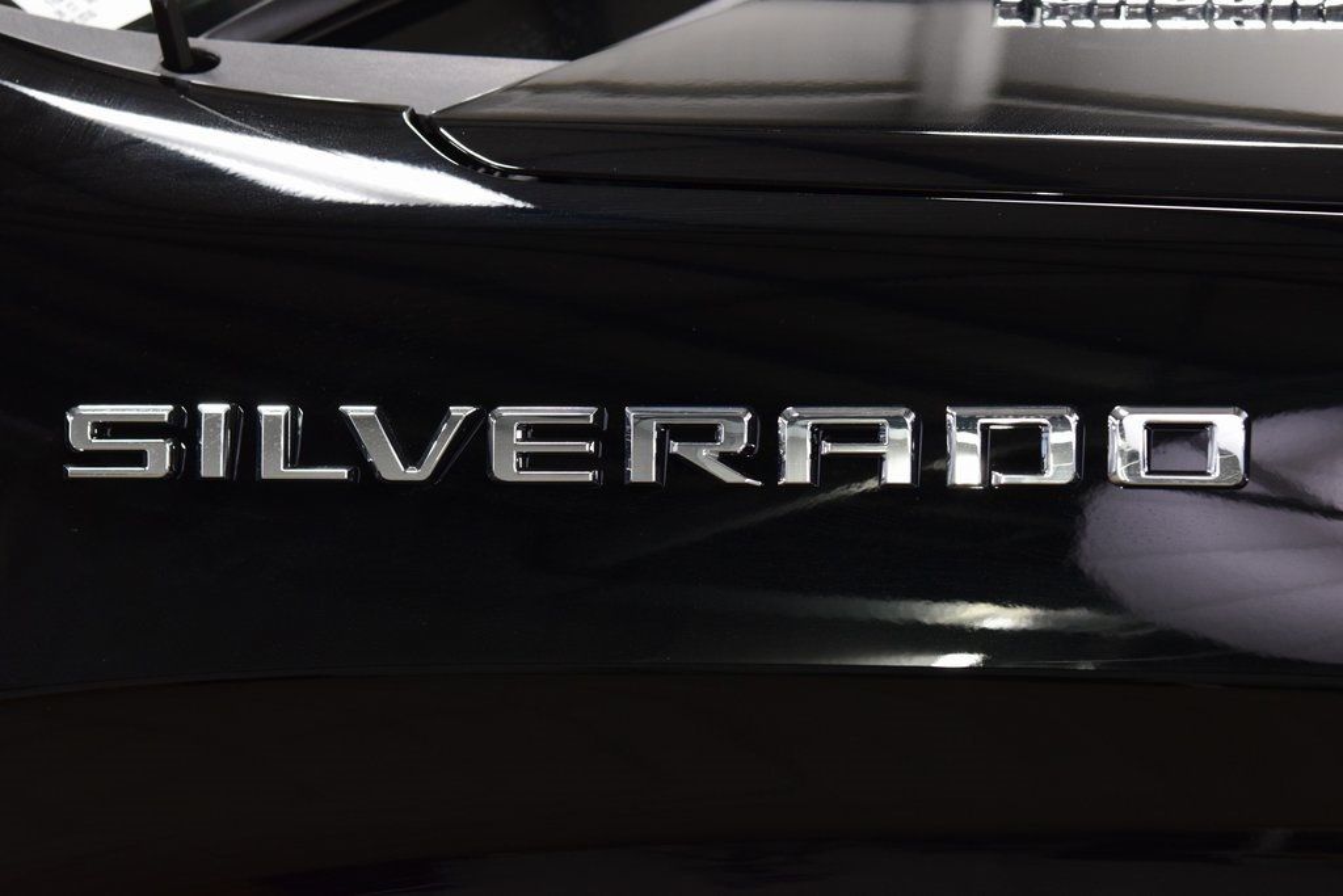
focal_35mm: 87
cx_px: 672
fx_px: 3246
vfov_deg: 15.7
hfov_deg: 23.4
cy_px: 448
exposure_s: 1/30
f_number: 7.1
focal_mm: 58
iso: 1250
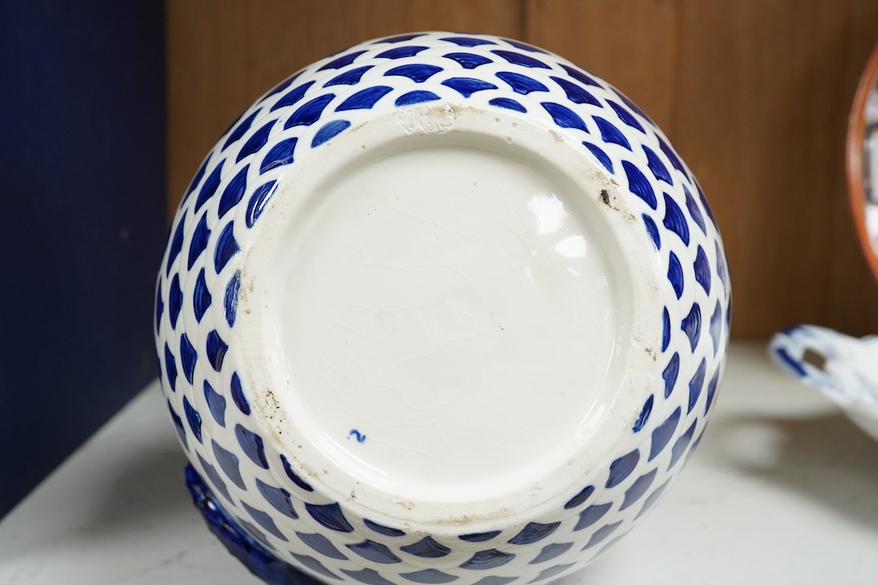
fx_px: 1097
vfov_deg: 29.9
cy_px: 292
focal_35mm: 45
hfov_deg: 43.6
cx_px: 439
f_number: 10
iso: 2500
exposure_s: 1/160
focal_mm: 30
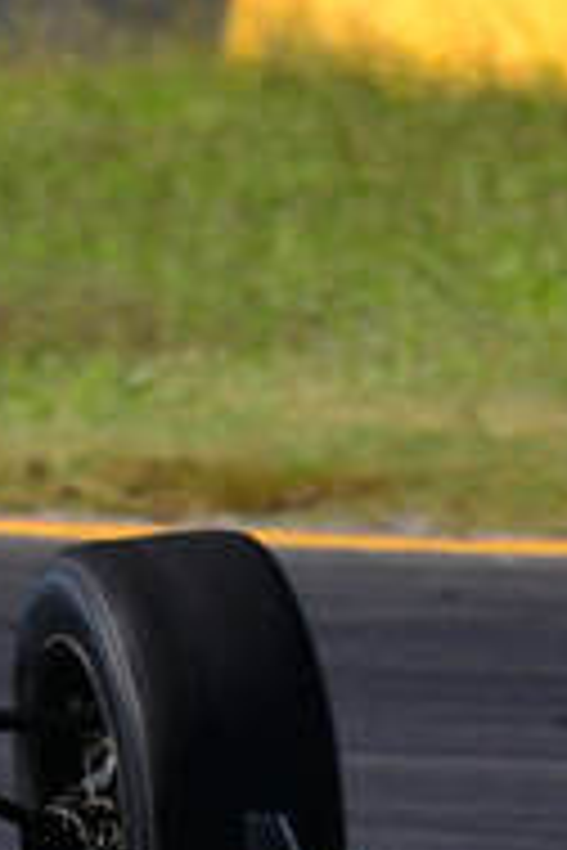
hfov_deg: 0.4
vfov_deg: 0.6
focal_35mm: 3176
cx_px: -675
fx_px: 75027
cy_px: 283
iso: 500
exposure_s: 1/640
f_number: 13
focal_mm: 500
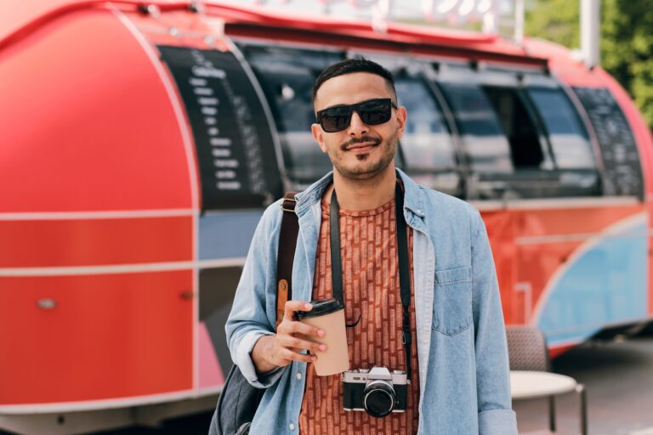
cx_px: 326
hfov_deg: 24.2
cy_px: 218
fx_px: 1524
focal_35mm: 84
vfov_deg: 16.3
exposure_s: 1/1600
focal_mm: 56
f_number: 2.8
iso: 160
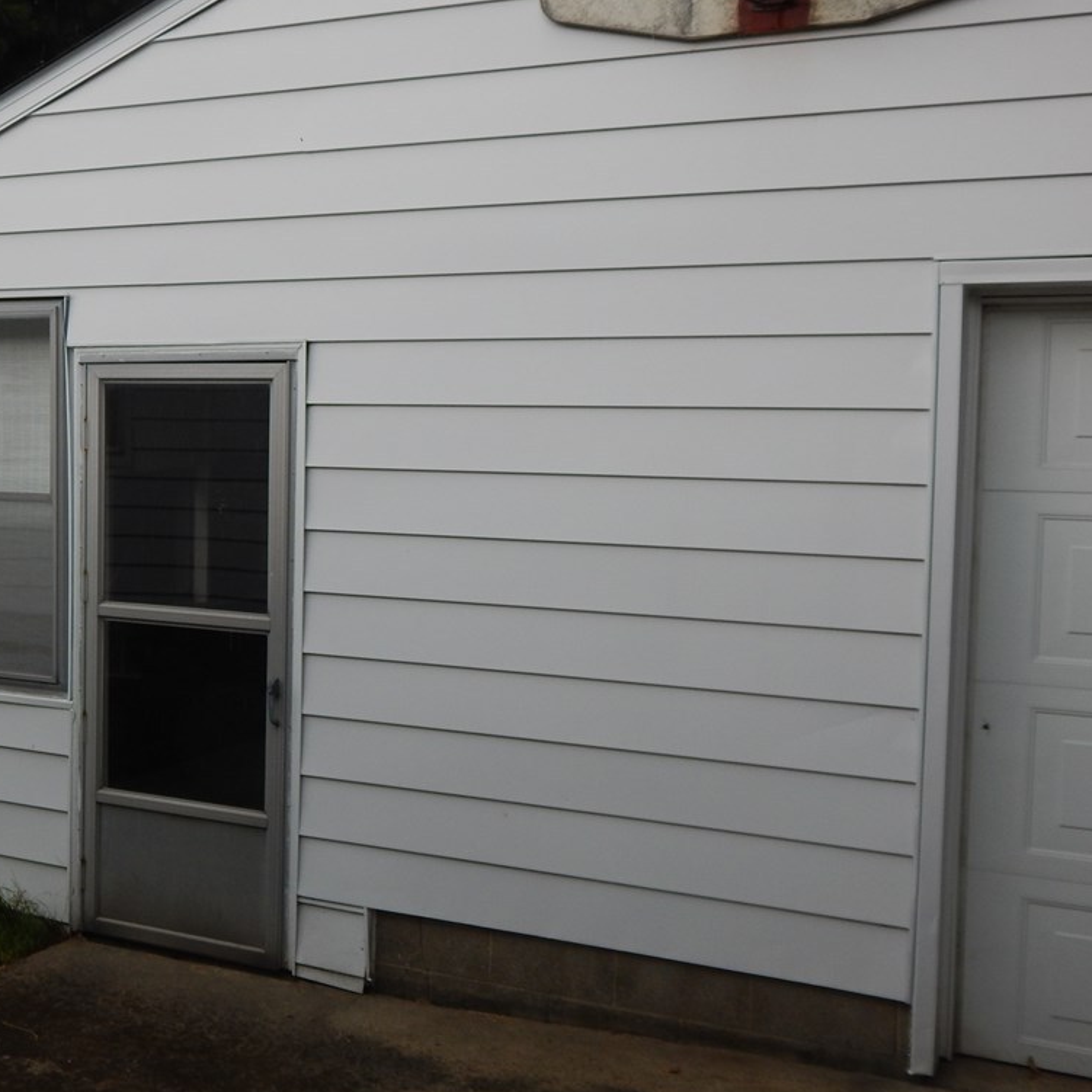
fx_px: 1463
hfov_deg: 40.5
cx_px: 375
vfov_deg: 40.9
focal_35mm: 41
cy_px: 547
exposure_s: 1/250
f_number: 3.3
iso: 160
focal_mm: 6.1
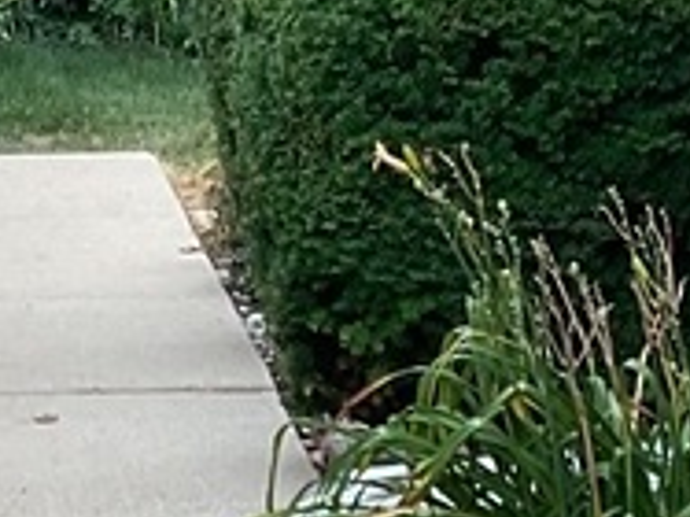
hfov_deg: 8.9
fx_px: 4442
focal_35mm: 223
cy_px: 281
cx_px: 85
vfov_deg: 6.7
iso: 25
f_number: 1.8
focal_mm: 3
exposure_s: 1/120
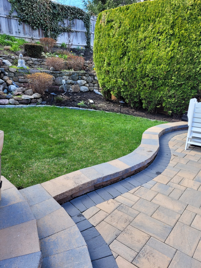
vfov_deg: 67.3
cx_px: 100
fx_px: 201
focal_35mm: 26
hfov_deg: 53.1
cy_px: 134
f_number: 1.8
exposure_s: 1/222
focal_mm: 5.4
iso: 40
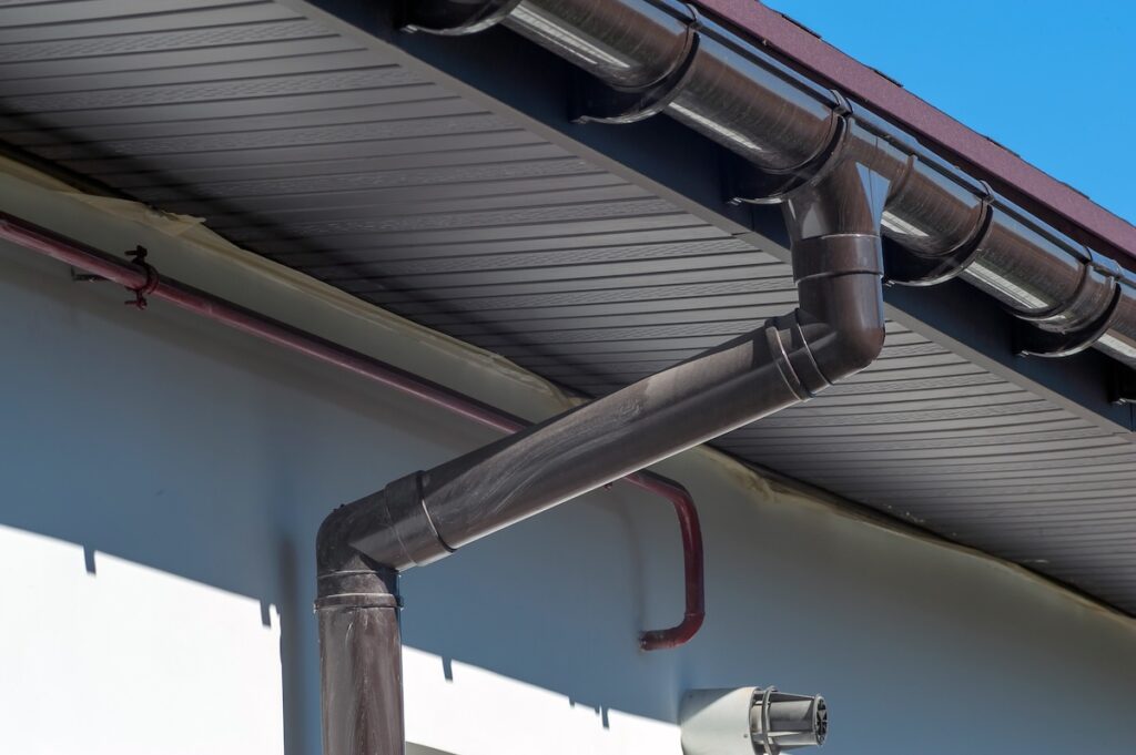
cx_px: 568
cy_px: 378
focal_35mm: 250
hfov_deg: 8.2
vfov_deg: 5.5
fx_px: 7882
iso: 400
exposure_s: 1/320
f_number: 20
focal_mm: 250
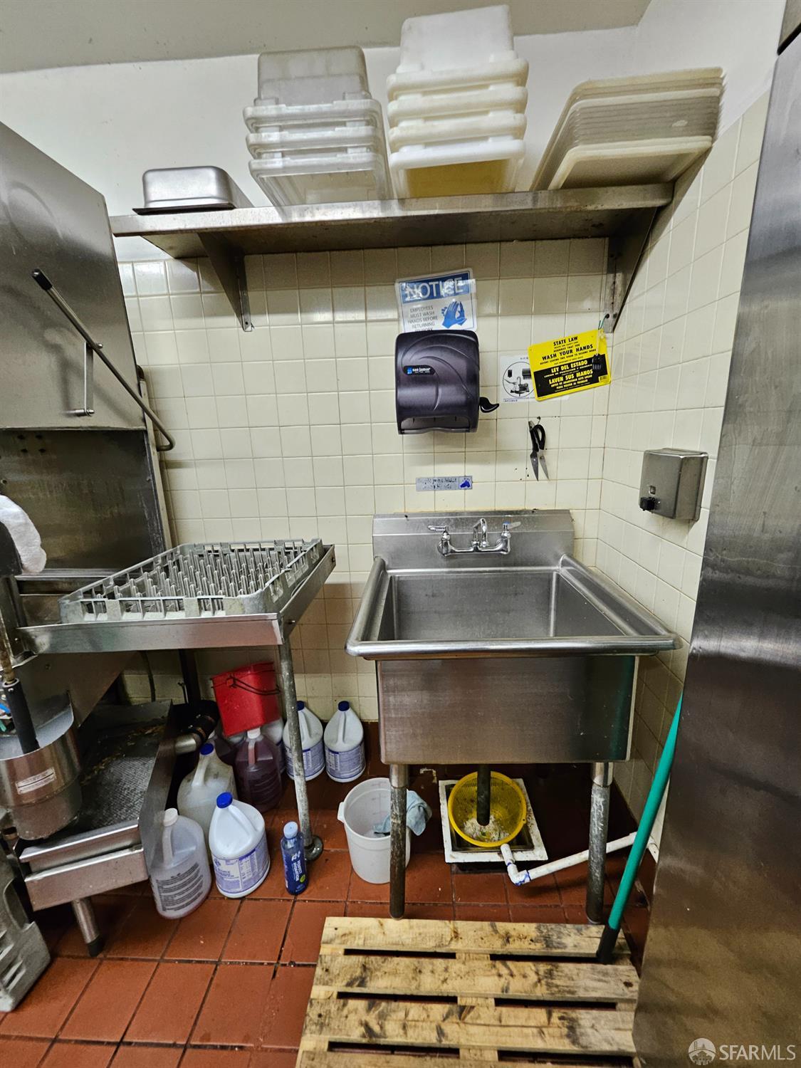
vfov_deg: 106.2
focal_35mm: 13
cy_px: 534
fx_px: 401
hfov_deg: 89.9
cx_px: 400
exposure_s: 1/60
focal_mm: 1.7
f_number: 2.2
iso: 250
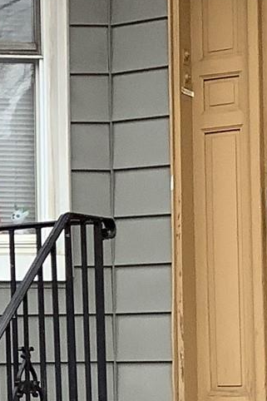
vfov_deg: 14.9
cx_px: -129
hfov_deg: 9.7
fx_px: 1525
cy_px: 334
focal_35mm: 137
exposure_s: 1/120
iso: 64
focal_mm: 3.3
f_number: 2.4
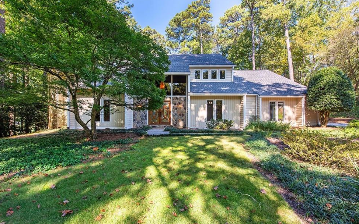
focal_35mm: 15
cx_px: 179
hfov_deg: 101.5
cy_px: 115
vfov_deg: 74.8
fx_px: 147
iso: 400
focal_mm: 14
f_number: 8
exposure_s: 1/400
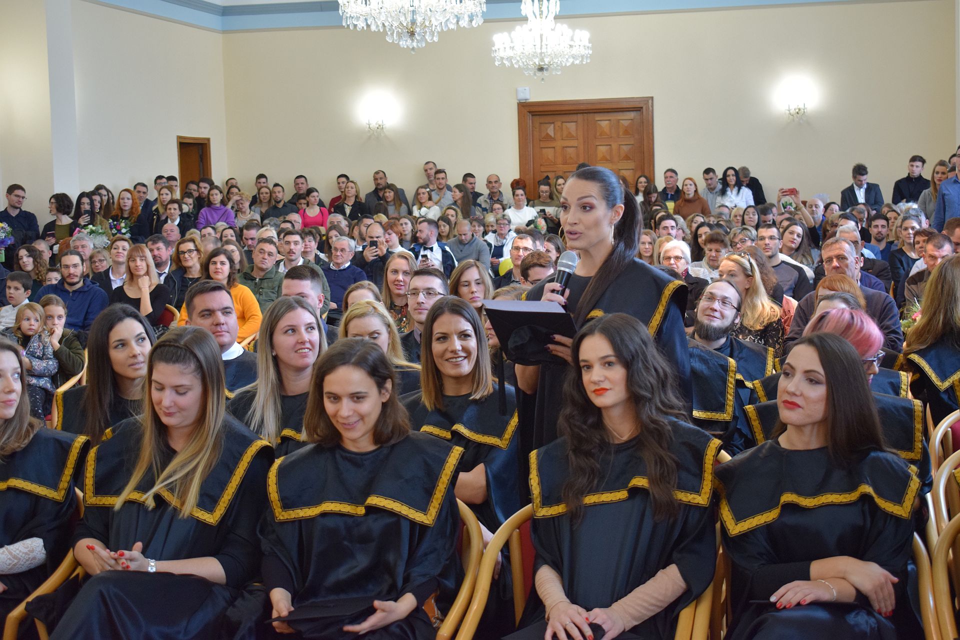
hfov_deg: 33.4
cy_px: 320
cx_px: 480
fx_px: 1600
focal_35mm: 60
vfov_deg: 22.6
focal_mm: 40
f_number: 5
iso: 1000
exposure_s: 1/60
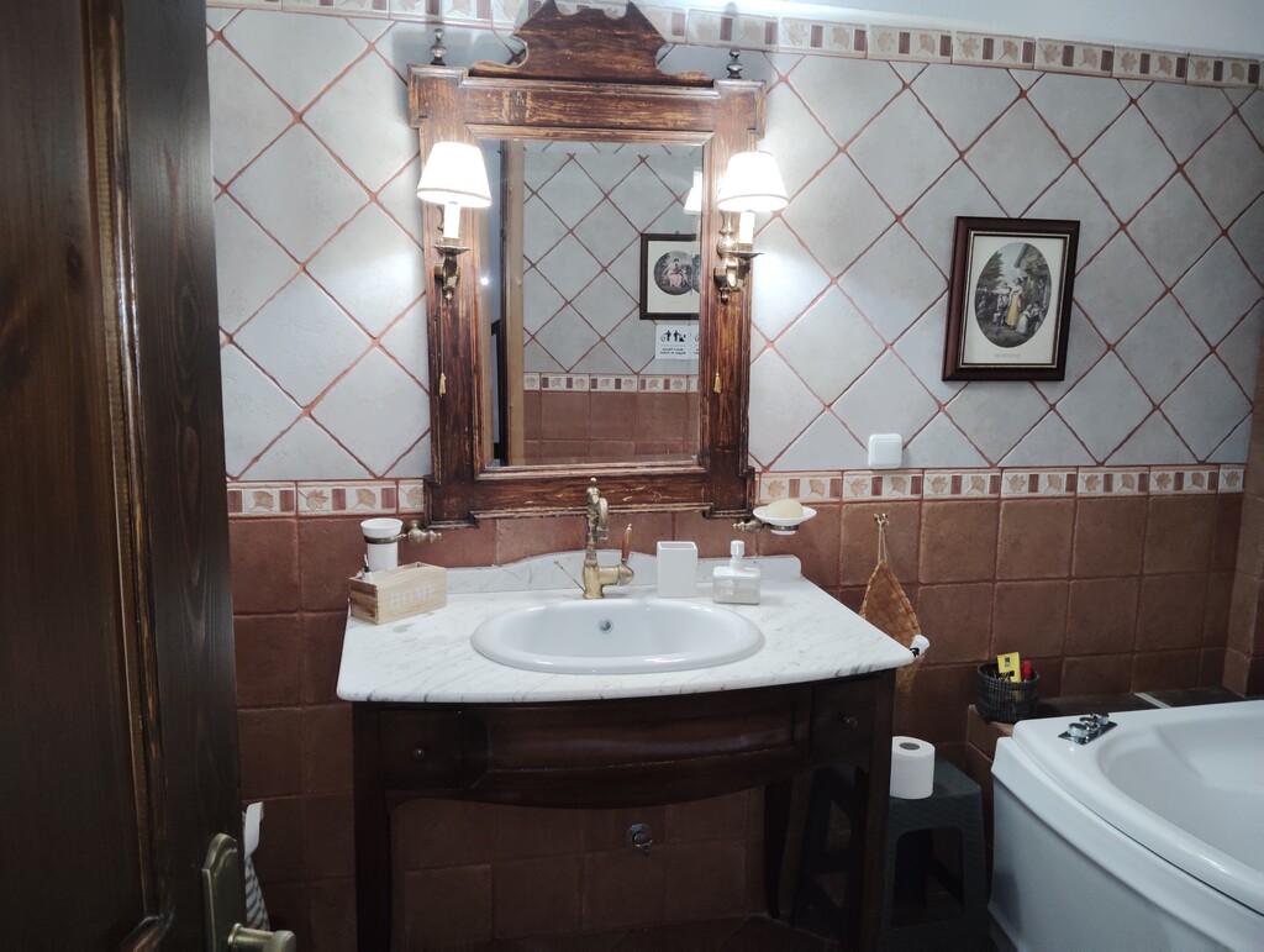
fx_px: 1024
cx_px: 632
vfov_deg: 49.9
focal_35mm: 28
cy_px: 476
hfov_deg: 63.4
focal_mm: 4.22
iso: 1050
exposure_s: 1/33.3
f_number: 1.8
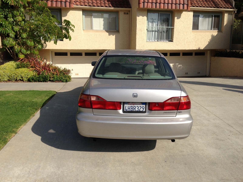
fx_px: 232
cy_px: 91
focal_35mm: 33
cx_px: 122
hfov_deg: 55.4
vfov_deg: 42.9
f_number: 2.4
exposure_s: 1/1808
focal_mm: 4.13
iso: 50
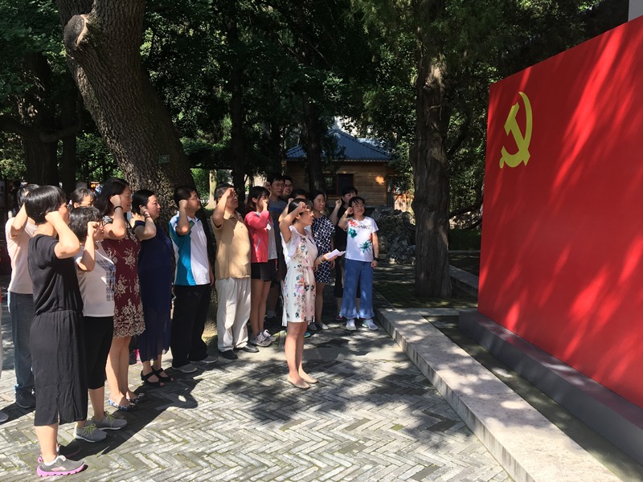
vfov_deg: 48.2
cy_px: 241
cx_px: 322
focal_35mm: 29
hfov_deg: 61.7
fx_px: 539
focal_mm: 4.15
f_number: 2.2
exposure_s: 1/381
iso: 25
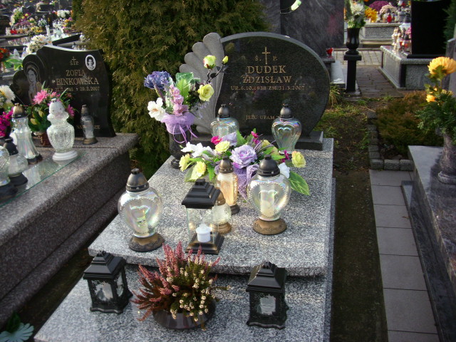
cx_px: 228
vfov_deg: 38.7
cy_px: 171
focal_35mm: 37
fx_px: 487
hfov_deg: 50.1
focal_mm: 6.2
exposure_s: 1/353
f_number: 2.8
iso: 50
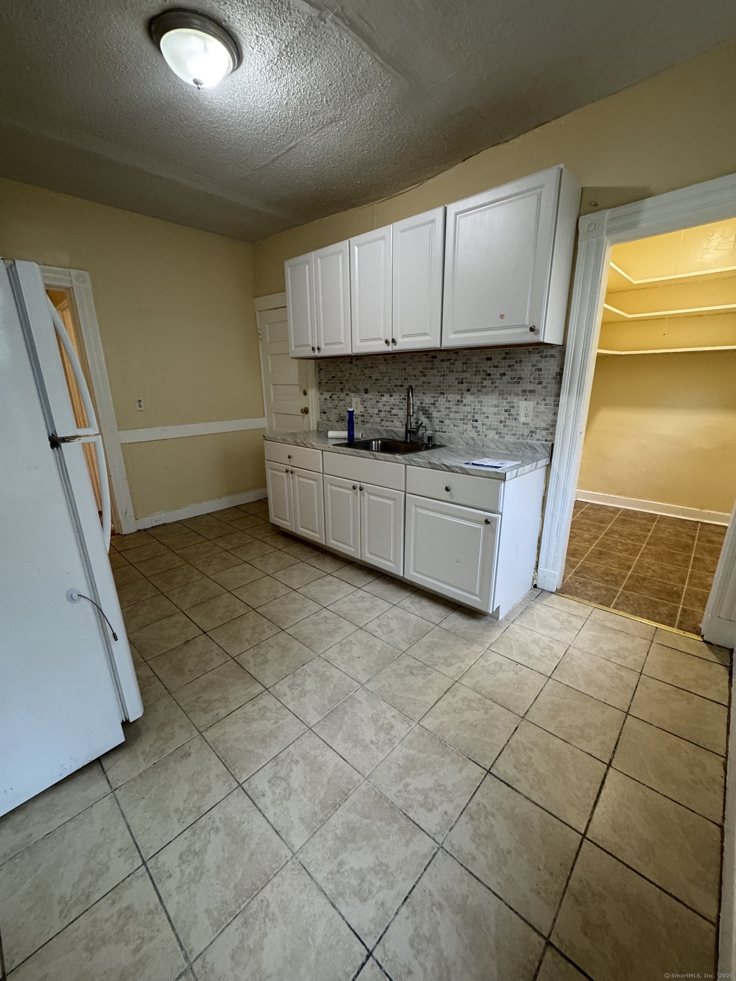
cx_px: 368
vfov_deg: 102.1
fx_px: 397
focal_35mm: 14
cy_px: 490
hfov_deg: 85.7
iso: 250
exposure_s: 1/60
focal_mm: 2.22
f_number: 2.2
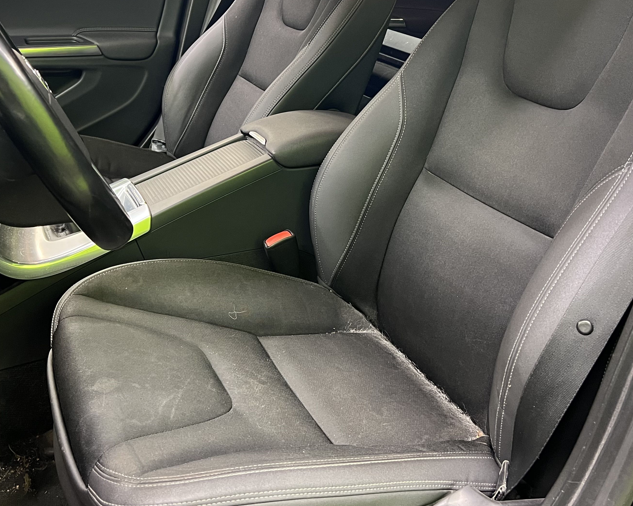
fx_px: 731
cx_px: 264
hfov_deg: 46.7
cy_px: 165
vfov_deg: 37.8
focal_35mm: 39
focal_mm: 5.7
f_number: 1.5
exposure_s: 1/50
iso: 500
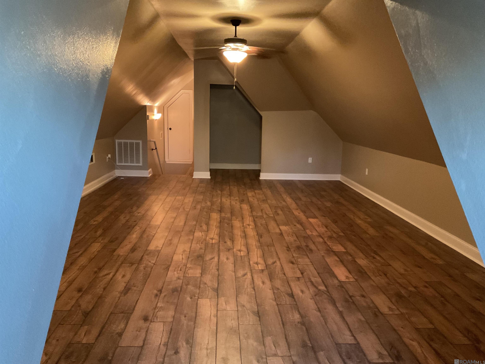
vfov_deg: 48.2
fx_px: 406
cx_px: 242
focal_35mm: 29
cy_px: 182
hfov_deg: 61.7
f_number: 1.8
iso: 500
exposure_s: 1/30
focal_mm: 3
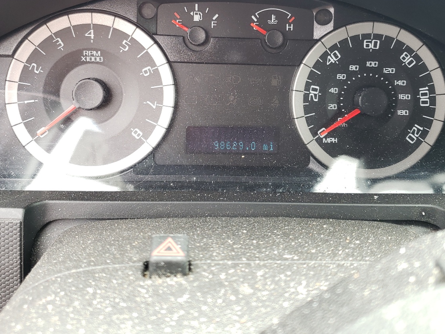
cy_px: 102
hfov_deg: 50.1
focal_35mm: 37
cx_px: 232
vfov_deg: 38.1
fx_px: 476
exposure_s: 1/60.2
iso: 56
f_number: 1.5
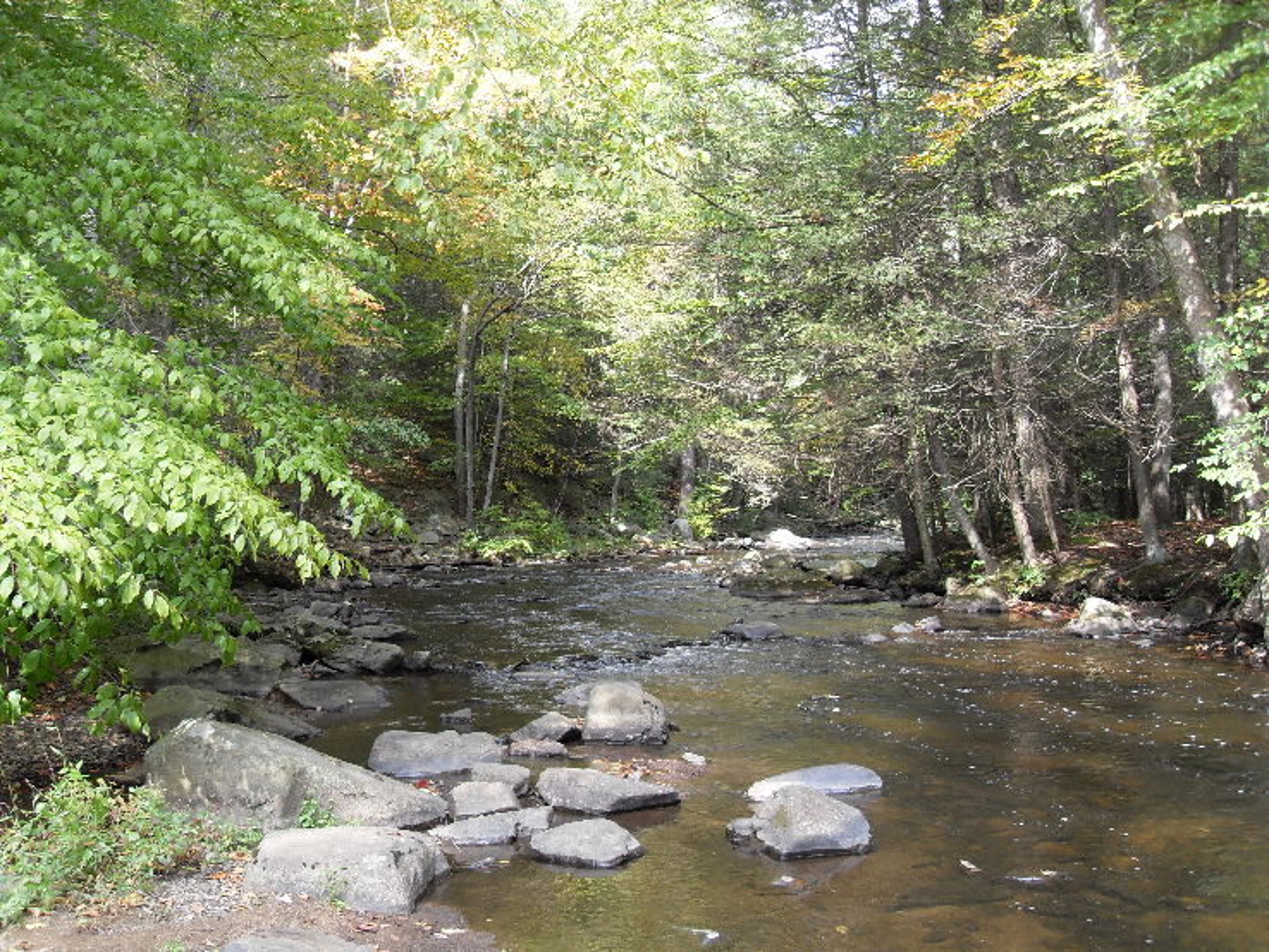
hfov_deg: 53.9
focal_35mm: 34
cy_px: 476
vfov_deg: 41.8
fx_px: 1247
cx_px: 634
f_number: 2.8
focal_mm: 6.3
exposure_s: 1/90
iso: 100
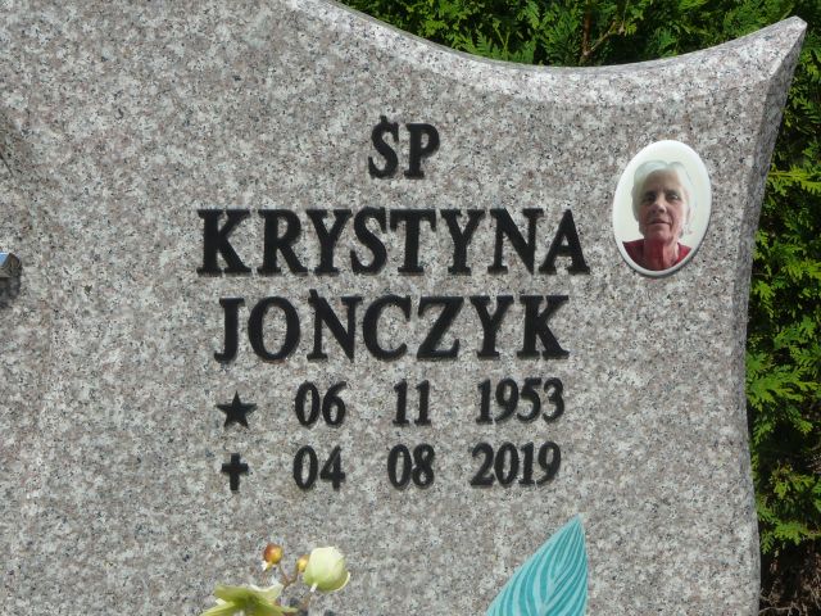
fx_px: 2063
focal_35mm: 87
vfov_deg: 17.0
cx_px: 410
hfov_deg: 22.5
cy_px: 308
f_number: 6.3
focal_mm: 13
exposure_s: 1/500
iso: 80
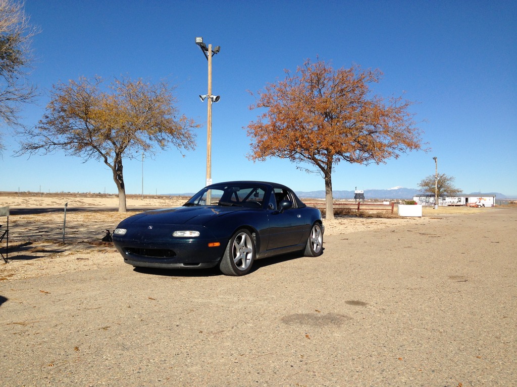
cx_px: 258
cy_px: 194
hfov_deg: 55.4
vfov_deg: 42.9
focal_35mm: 33
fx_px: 493
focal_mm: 4.12
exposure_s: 1/2169
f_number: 2.4
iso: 50
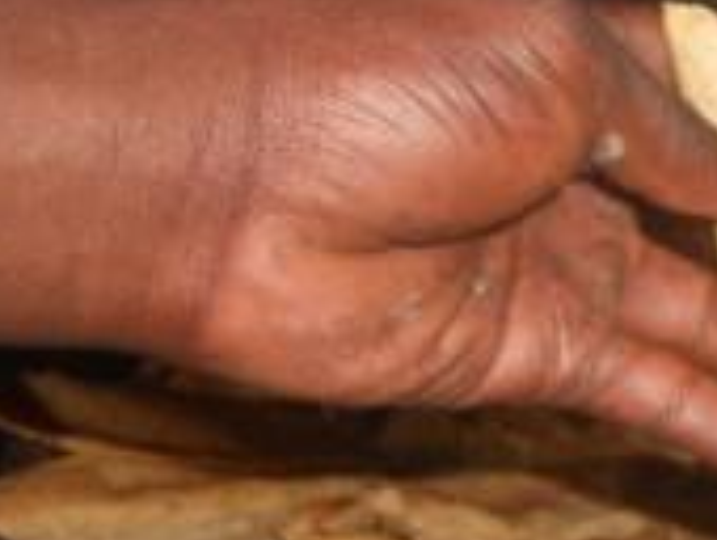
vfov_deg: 20.6
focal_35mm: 71
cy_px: 422
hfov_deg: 25.0
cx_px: 827
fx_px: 1473
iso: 80
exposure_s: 1/25
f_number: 3.2
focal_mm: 4.9
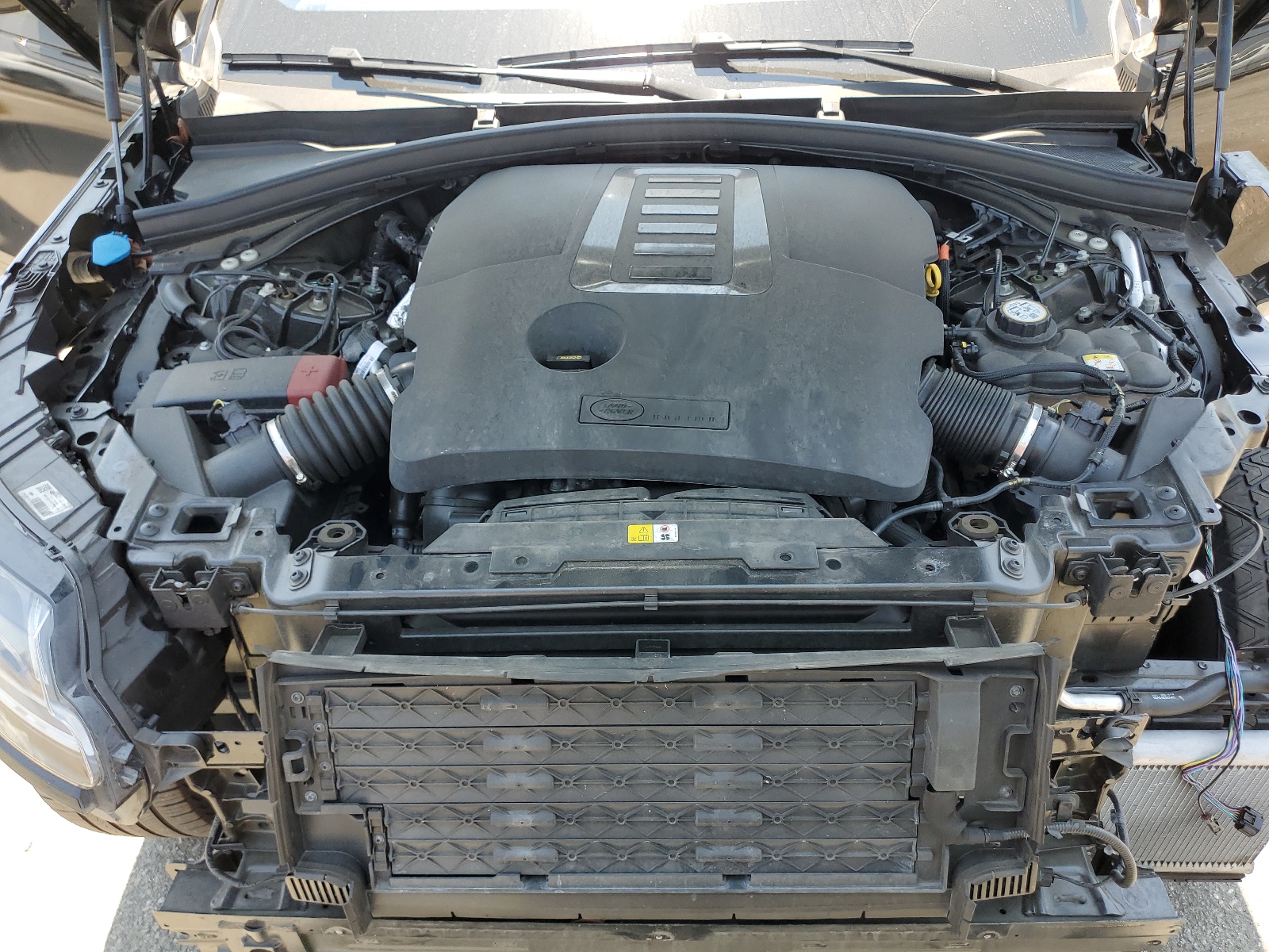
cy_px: 476
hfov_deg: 67.3
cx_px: 634
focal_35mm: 26
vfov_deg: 53.1
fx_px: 953
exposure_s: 1/357
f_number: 1.5
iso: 50
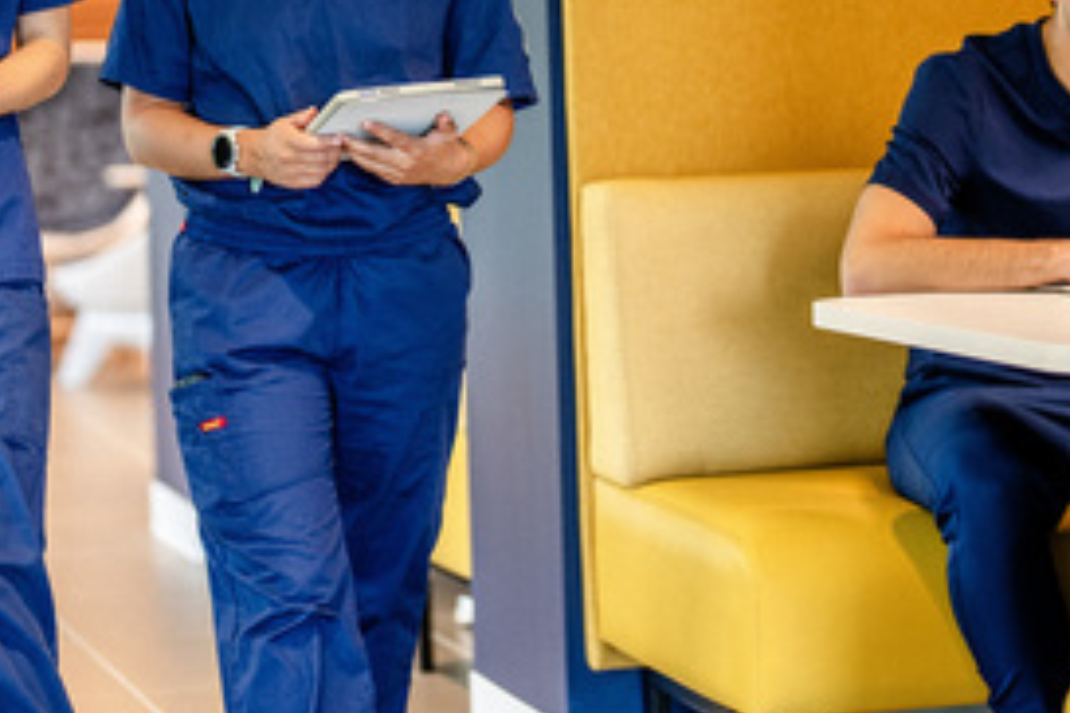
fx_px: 3804
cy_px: 102
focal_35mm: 128
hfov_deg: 16.0
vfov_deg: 10.7
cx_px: 513
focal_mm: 50
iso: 320
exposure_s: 1/250
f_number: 1.2
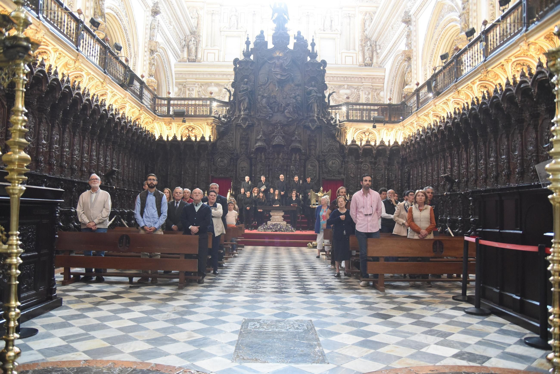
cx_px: 280
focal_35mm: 29
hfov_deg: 63.6
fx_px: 451
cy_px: 187
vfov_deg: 45.0
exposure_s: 1/100
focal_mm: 29
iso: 5600
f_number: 7.1
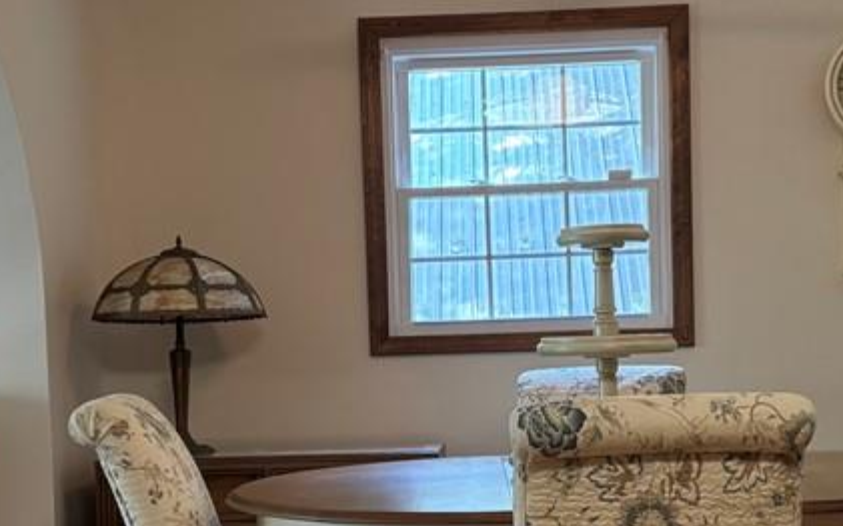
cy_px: 368
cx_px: 465
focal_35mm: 67
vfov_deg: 19.3
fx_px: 1539
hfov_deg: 30.6
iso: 320
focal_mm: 5.96
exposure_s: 1/60
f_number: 1.6
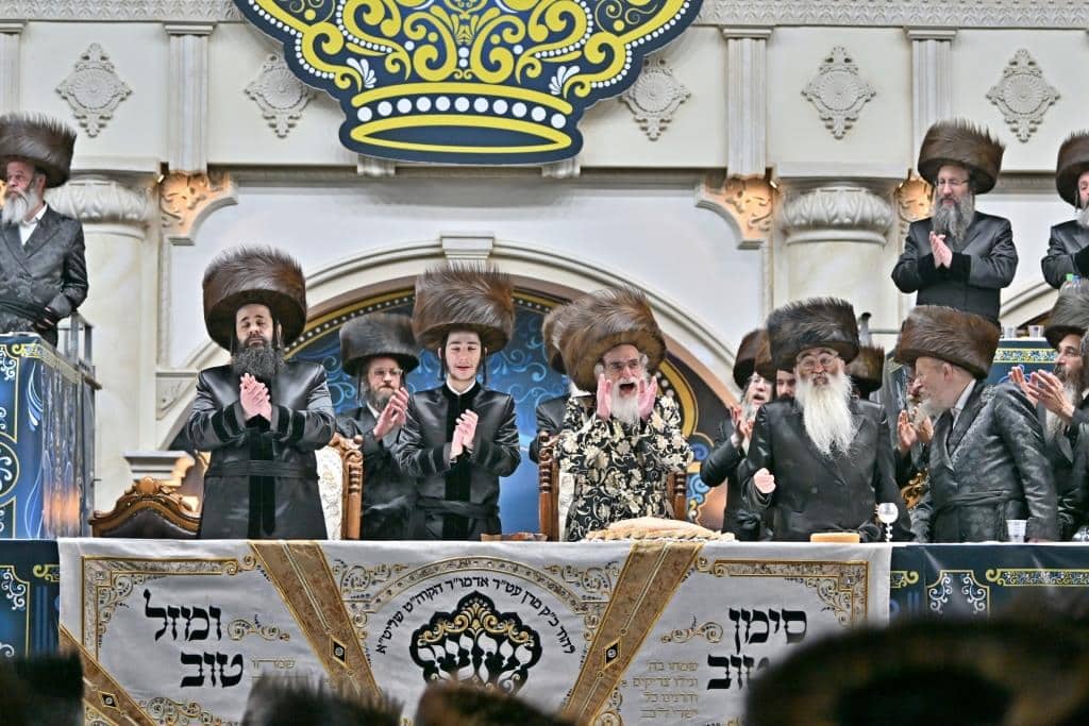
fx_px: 3388
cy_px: 363
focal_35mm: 112
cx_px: 544
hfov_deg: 18.3
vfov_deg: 12.2
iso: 400
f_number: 2.8
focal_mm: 75
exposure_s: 1/640
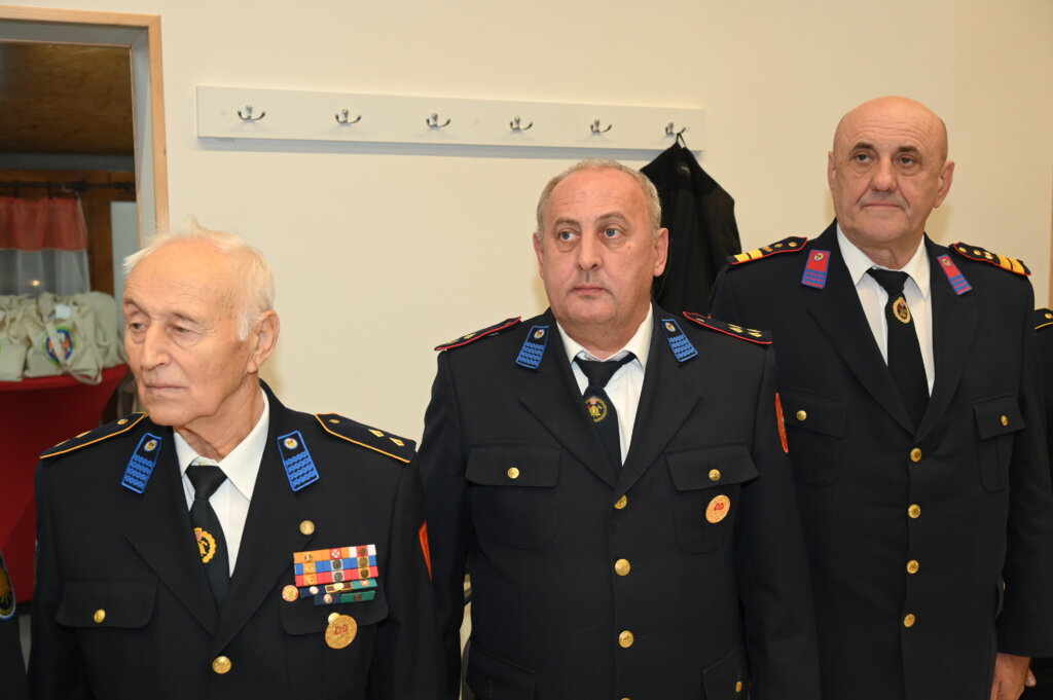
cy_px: 350
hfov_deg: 48.5
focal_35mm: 40
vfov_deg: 33.3
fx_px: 1169
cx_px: 526
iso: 1400
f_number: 5
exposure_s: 1/60
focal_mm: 40
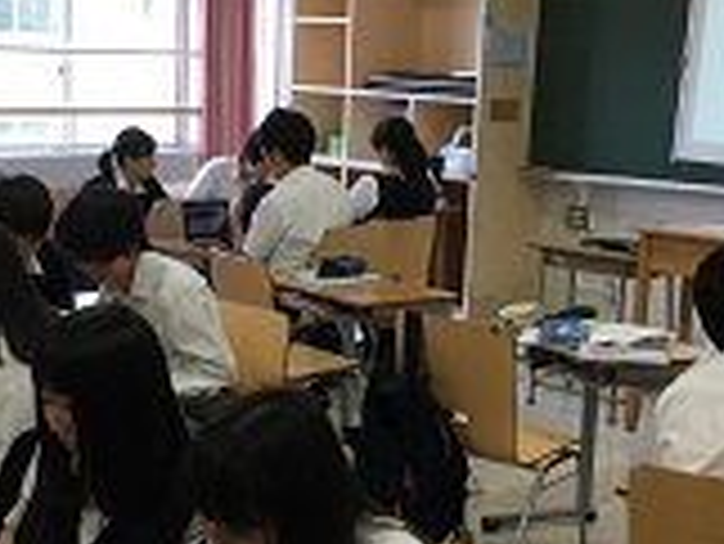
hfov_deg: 25.3
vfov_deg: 19.1
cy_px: 328
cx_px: 297
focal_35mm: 77
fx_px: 1612
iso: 32
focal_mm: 3.3
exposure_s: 1/40
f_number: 2.4
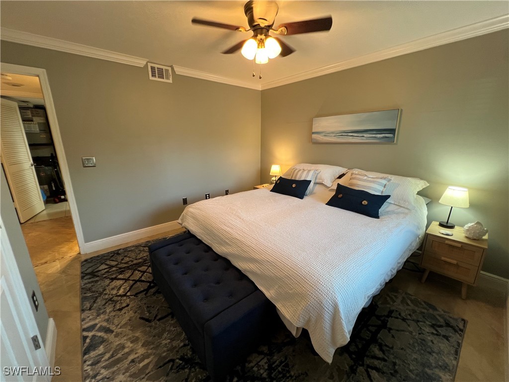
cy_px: 191
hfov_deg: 106.2
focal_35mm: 13
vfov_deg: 89.9
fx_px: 191
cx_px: 254
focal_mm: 1.57
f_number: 1.8
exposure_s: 1/60
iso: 125
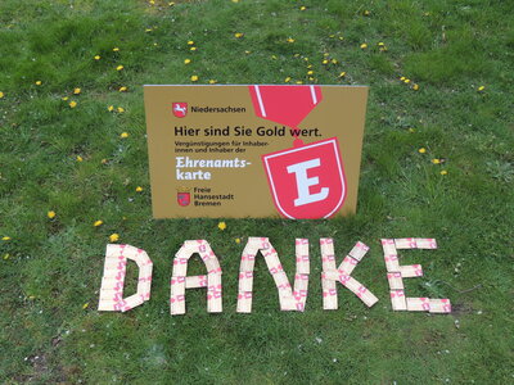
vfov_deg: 40.7
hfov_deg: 52.6
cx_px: 257
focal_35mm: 35
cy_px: 192
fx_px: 520
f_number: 3.3
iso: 100
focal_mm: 6.2
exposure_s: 1/200
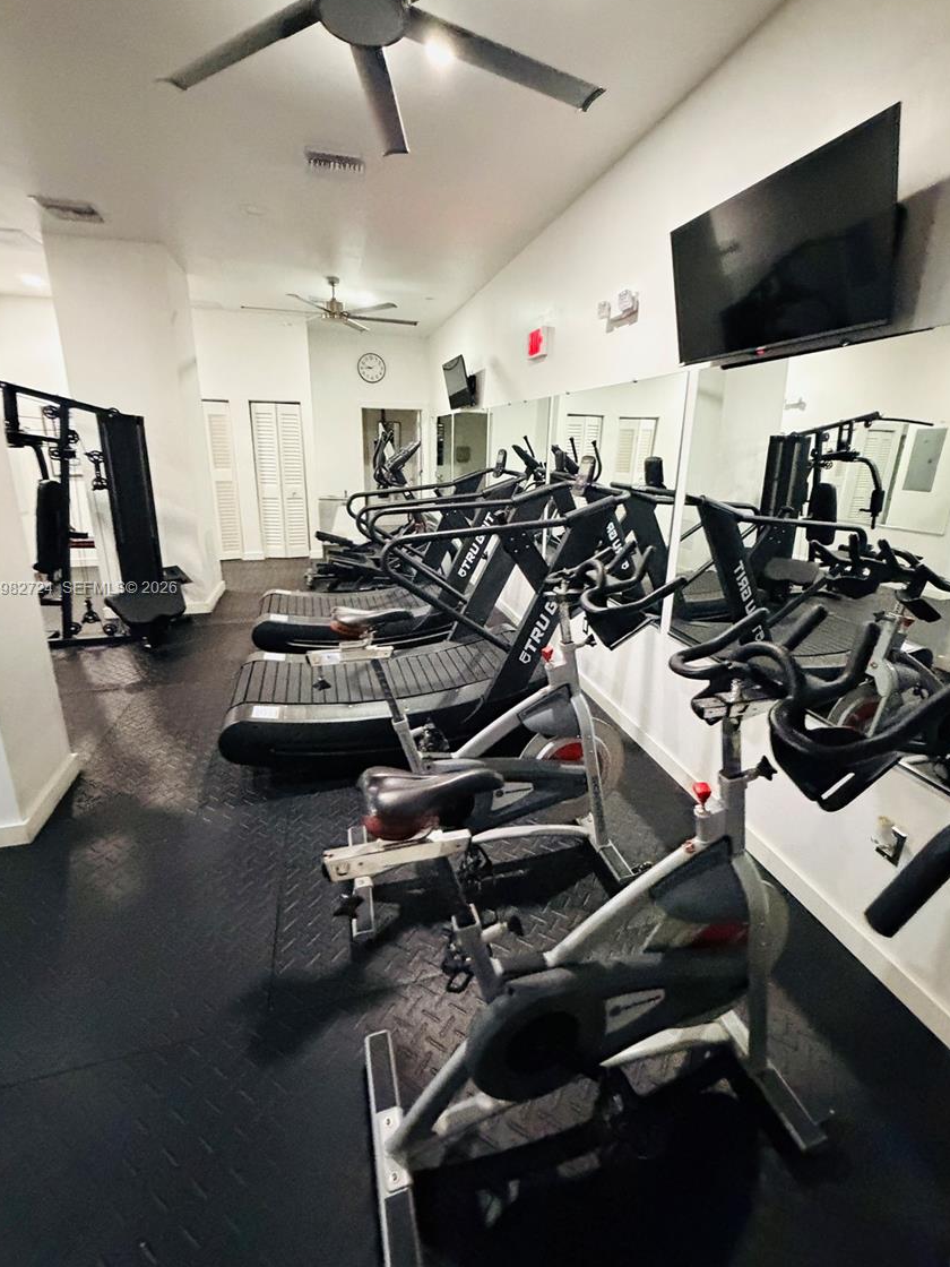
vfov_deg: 98.0
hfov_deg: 81.7
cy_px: 589
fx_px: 549
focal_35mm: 15
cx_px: 477
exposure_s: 1/60
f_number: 2.2
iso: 1250
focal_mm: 2.22
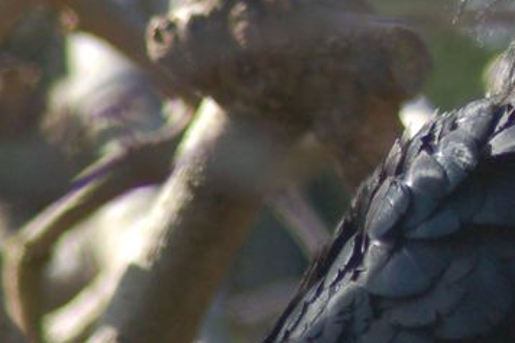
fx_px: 10406
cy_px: -228
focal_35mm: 728
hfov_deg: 2.8
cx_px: 808
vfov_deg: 1.9
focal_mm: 135
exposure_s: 1/500
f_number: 4.5
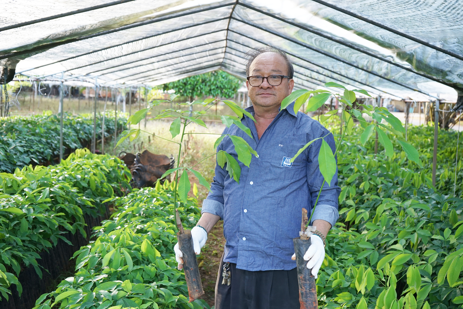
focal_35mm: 49
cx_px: 232
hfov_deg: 40.3
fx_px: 630
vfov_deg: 27.5
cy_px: 154
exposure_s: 1/60
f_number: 6.3
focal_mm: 49
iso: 500
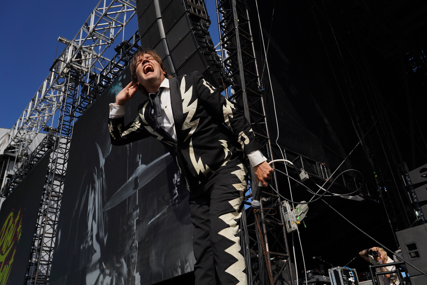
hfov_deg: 61.9
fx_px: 356
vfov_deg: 43.6
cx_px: 214
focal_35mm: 30
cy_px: 142
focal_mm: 30
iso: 100
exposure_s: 1/640
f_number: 8
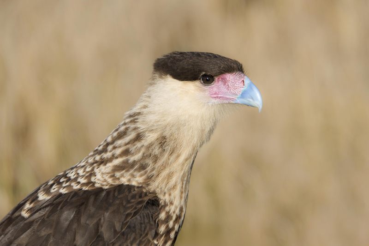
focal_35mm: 800
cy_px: 123
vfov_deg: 1.7
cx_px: 184
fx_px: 8198
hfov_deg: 2.6
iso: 1600
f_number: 8
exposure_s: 1/3200
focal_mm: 800
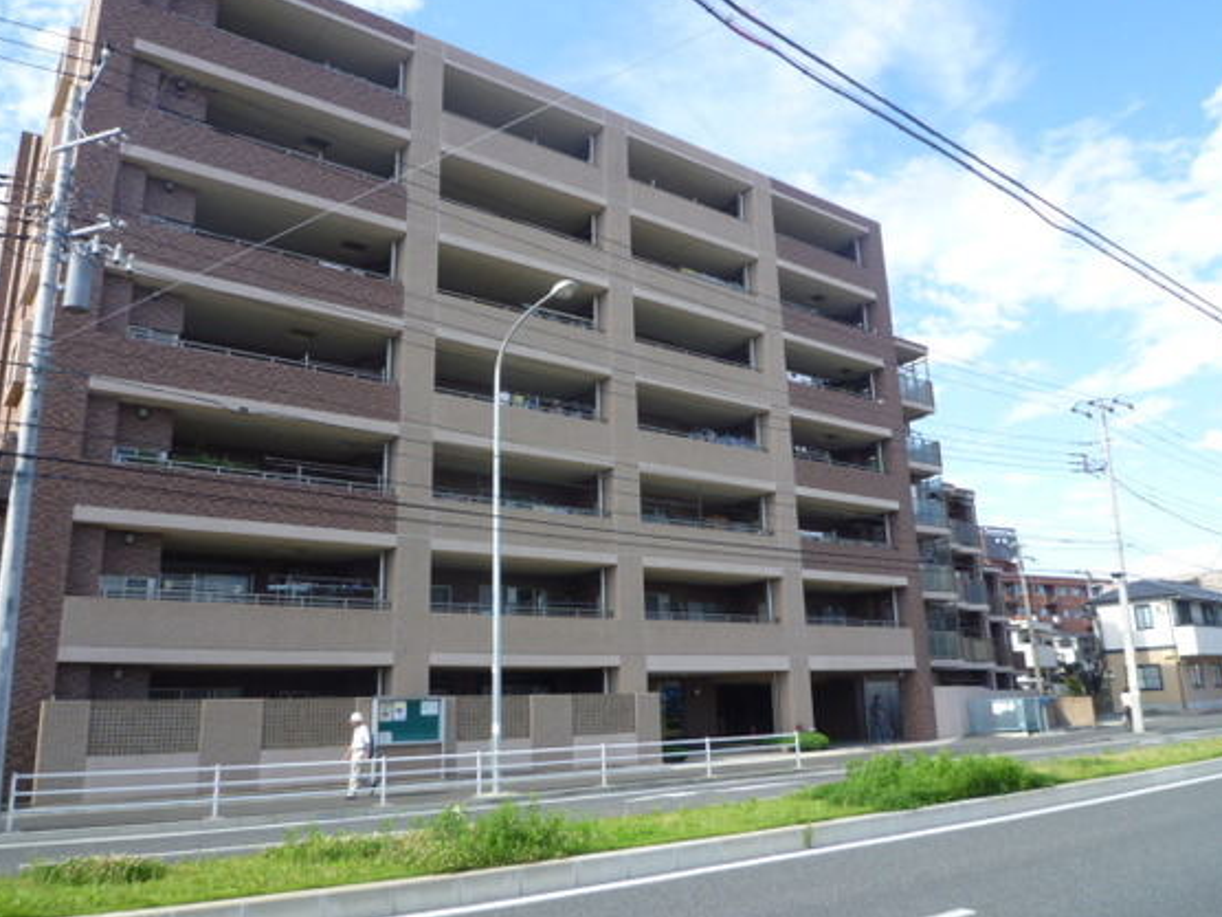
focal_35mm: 27
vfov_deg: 51.3
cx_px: 609
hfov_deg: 65.3
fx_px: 953
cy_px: 429
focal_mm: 4.5
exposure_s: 1/200
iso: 80
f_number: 4
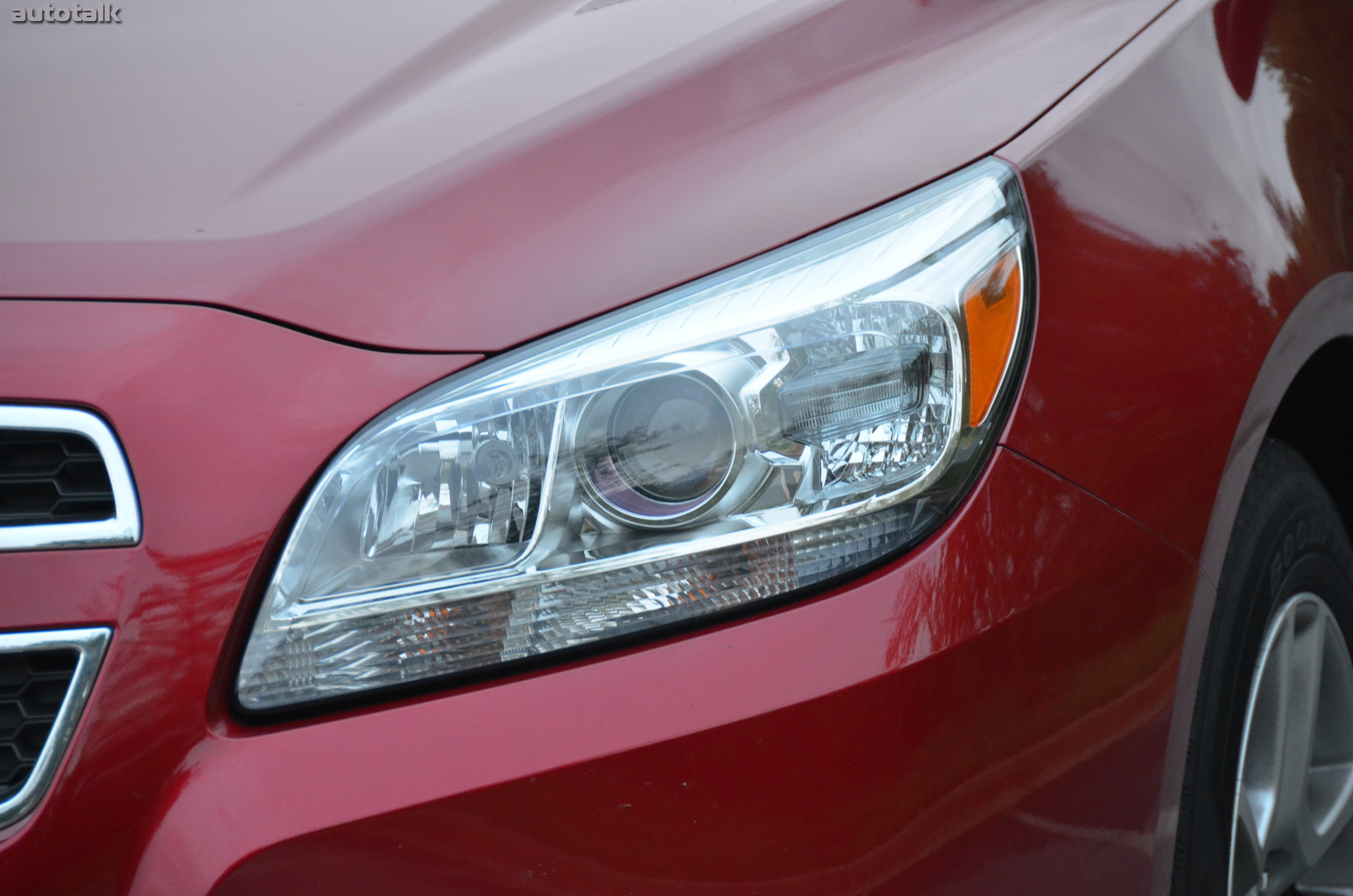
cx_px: 676
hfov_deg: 8.1
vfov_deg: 5.4
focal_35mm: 255
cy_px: 448
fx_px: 9564
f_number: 5.6
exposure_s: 1/100
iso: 1600
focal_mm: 170
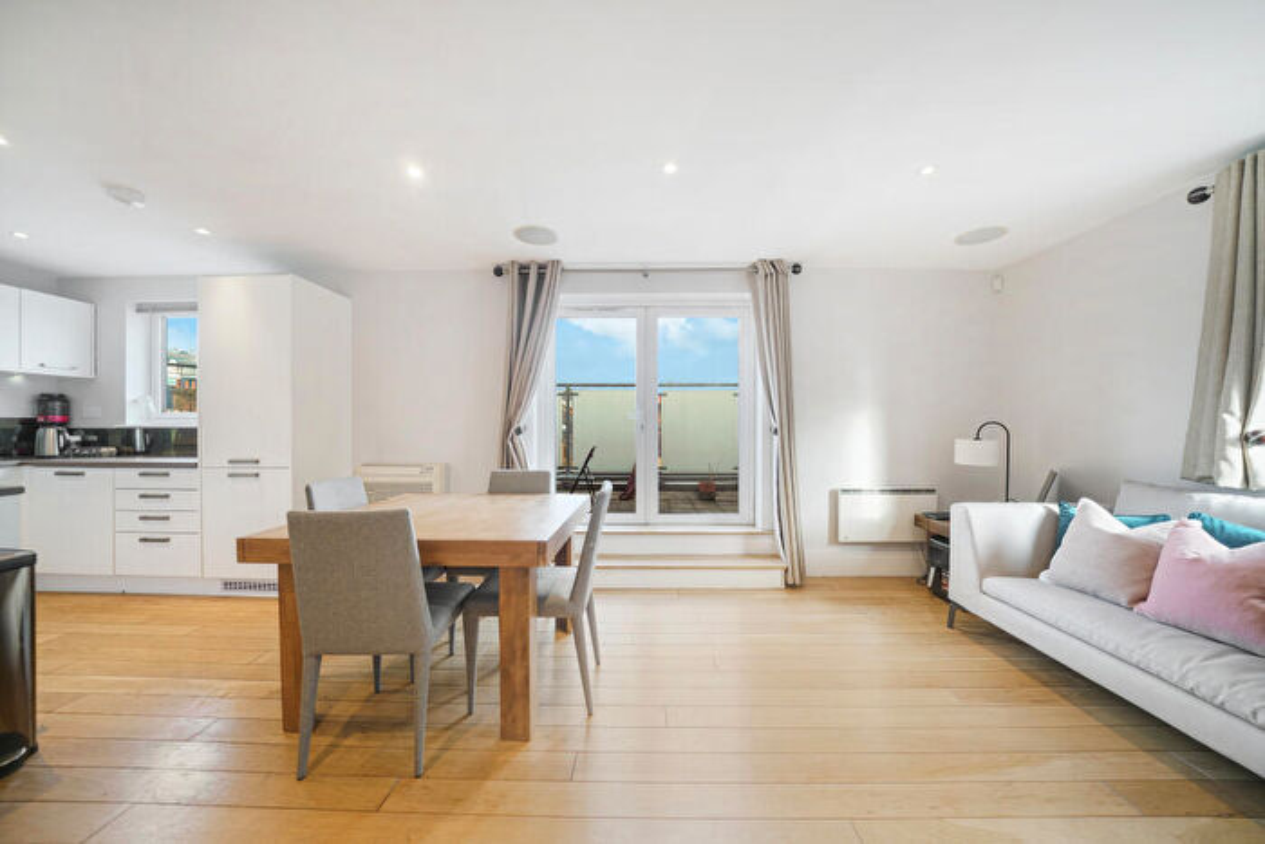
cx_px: 632
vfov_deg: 90.0
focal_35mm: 12
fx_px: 422
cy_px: 422
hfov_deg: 112.6
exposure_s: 1/15
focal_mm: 12
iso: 500
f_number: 4
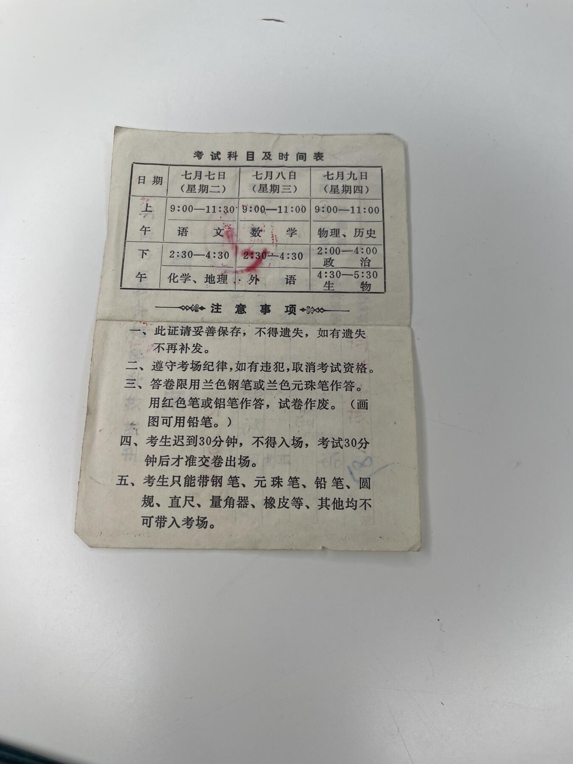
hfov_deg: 54.9
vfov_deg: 69.4
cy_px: 382
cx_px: 286
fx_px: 552
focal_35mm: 25
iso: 32
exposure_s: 1/347
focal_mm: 5.1
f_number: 1.6
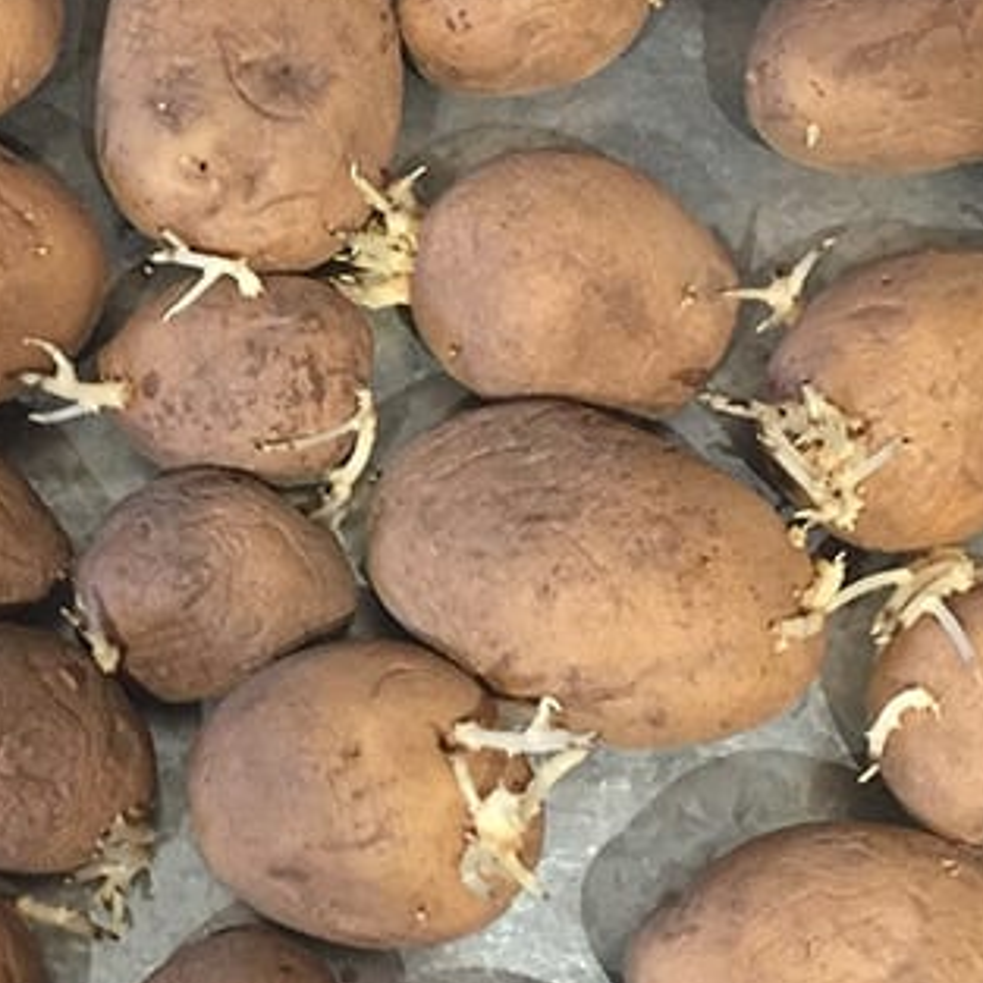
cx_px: 41
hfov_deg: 20.6
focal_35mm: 82
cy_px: 352
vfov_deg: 21.1
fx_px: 2634
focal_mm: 4.15
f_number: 2.2
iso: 250
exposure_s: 1/35
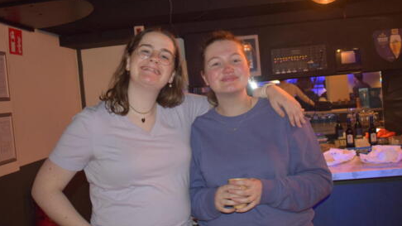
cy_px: 113
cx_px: 203
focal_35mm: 42
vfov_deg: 28.3
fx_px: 448
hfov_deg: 48.4
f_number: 4
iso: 2200
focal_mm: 26
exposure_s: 1/60
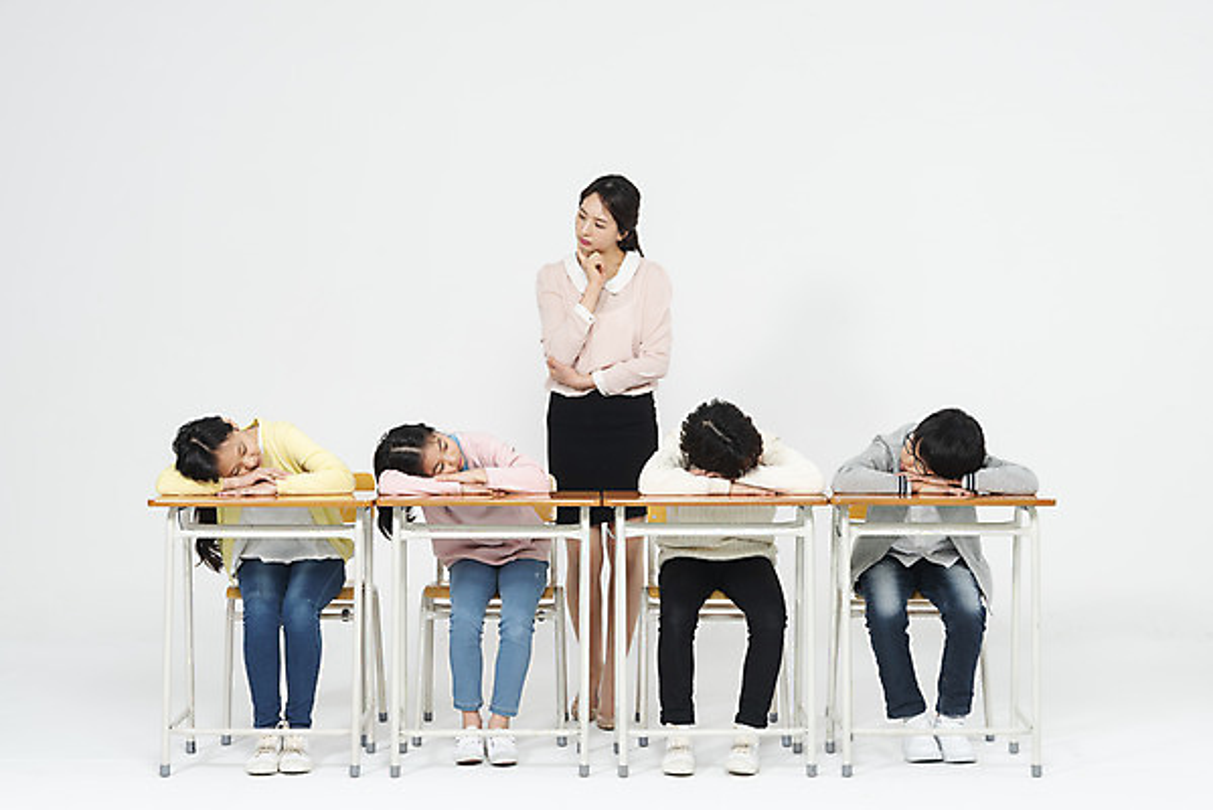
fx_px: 1753
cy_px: 405
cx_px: 606
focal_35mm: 52
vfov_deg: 26.0
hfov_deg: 38.2
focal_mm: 52
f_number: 14
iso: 100
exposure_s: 1/125
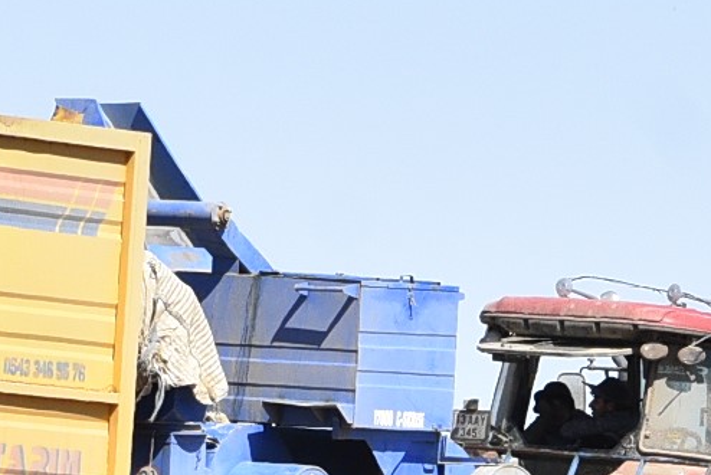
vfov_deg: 2.3
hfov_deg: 3.5
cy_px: 432
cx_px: 712
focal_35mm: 590
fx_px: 11659
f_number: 9
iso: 500
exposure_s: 1/1250
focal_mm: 65
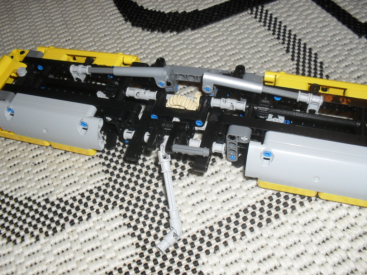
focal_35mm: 35
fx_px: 371
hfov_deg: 52.6
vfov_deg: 40.7
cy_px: 138
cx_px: 184
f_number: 3.2
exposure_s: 1/45
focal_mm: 6.3
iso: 200
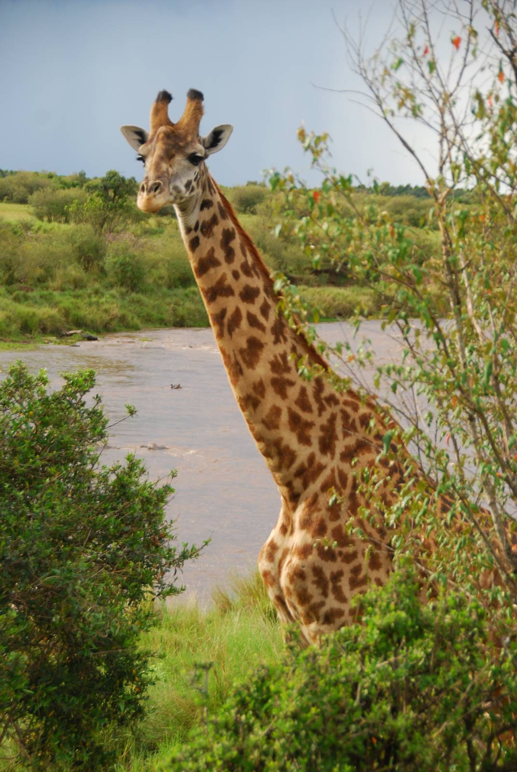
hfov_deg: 13.1
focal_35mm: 105
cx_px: 258
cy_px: 386
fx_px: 2255
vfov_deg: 19.4
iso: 200
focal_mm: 70
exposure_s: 1/160
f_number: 5
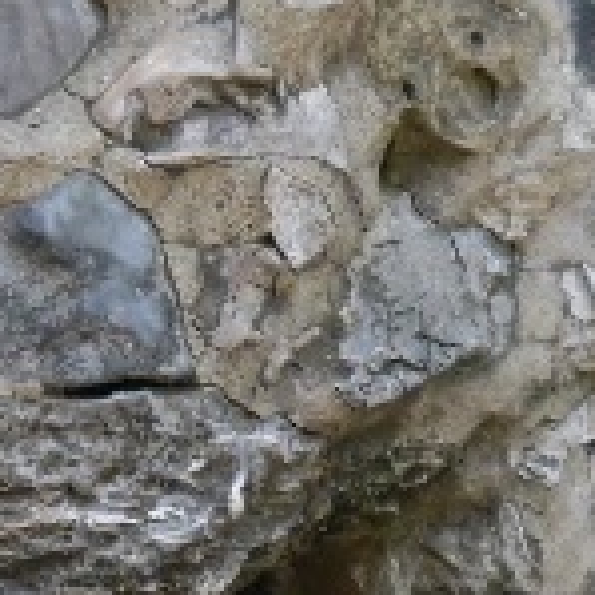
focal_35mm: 316
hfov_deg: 5.5
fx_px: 6145
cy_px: -232
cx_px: 230
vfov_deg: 5.5
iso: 250
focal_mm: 26
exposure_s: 1/60
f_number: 4.7
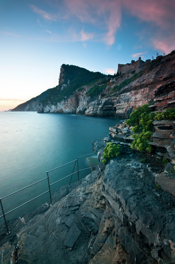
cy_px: 132
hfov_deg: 77.2
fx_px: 110
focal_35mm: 15
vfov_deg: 100.5
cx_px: 88
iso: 160
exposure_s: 15
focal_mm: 10
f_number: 18
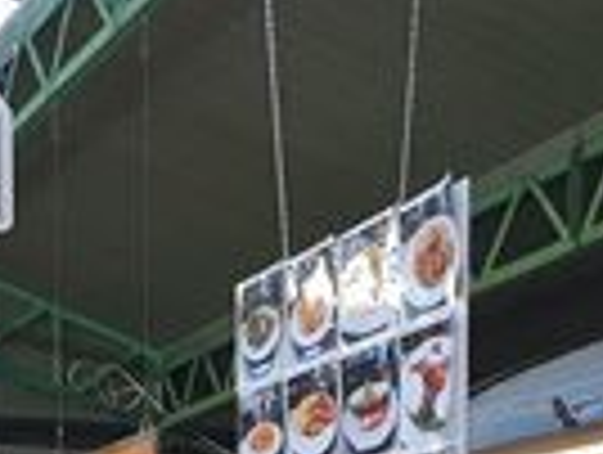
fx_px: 2530
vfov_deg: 9.7
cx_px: 477
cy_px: 865
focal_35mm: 145
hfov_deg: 13.5
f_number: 2.4
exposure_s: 1/50
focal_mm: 4.3
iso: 160
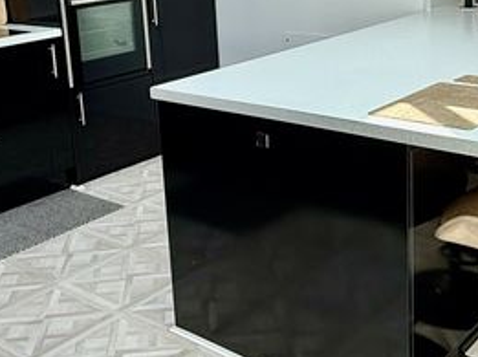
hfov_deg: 35.0
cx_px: 251
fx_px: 758
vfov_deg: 26.1
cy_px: 75
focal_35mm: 55
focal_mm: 2.22
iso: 50
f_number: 2.2
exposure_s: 1/165
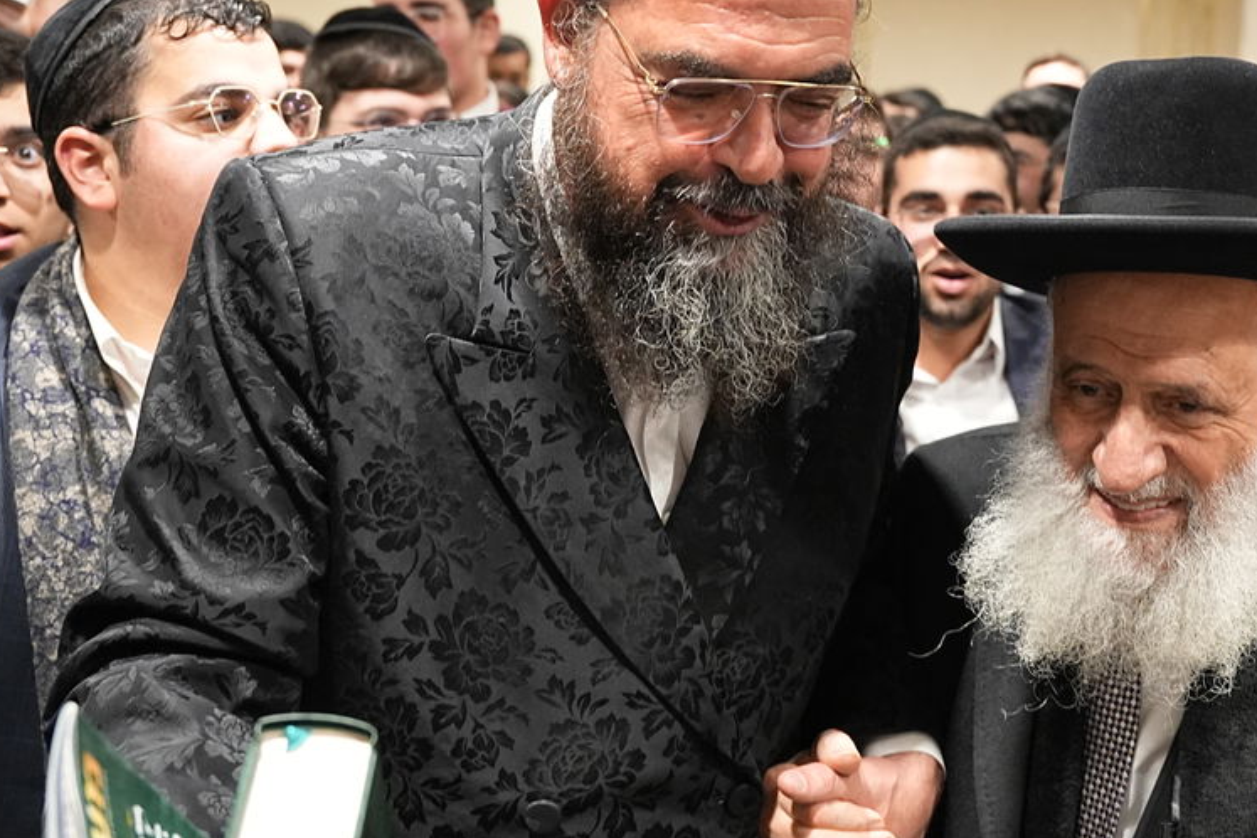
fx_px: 1571
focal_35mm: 45
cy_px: 351
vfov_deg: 29.8
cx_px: 885
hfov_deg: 42.7
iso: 4000
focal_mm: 24
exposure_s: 1/320
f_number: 2.8
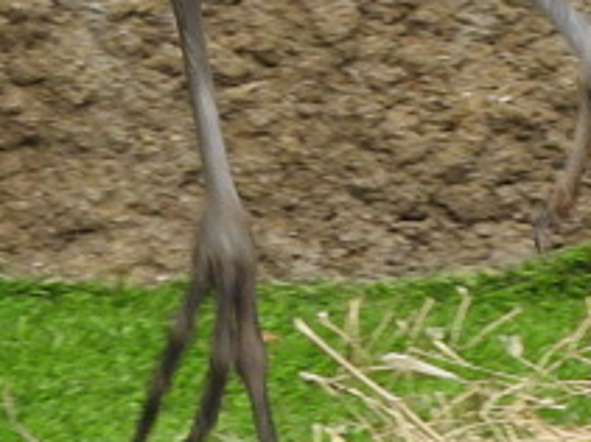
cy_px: -154
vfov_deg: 1.7
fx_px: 14930
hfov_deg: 2.3
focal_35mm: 875
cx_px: 308
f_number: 5.3
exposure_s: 1/250
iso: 250
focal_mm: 32.2
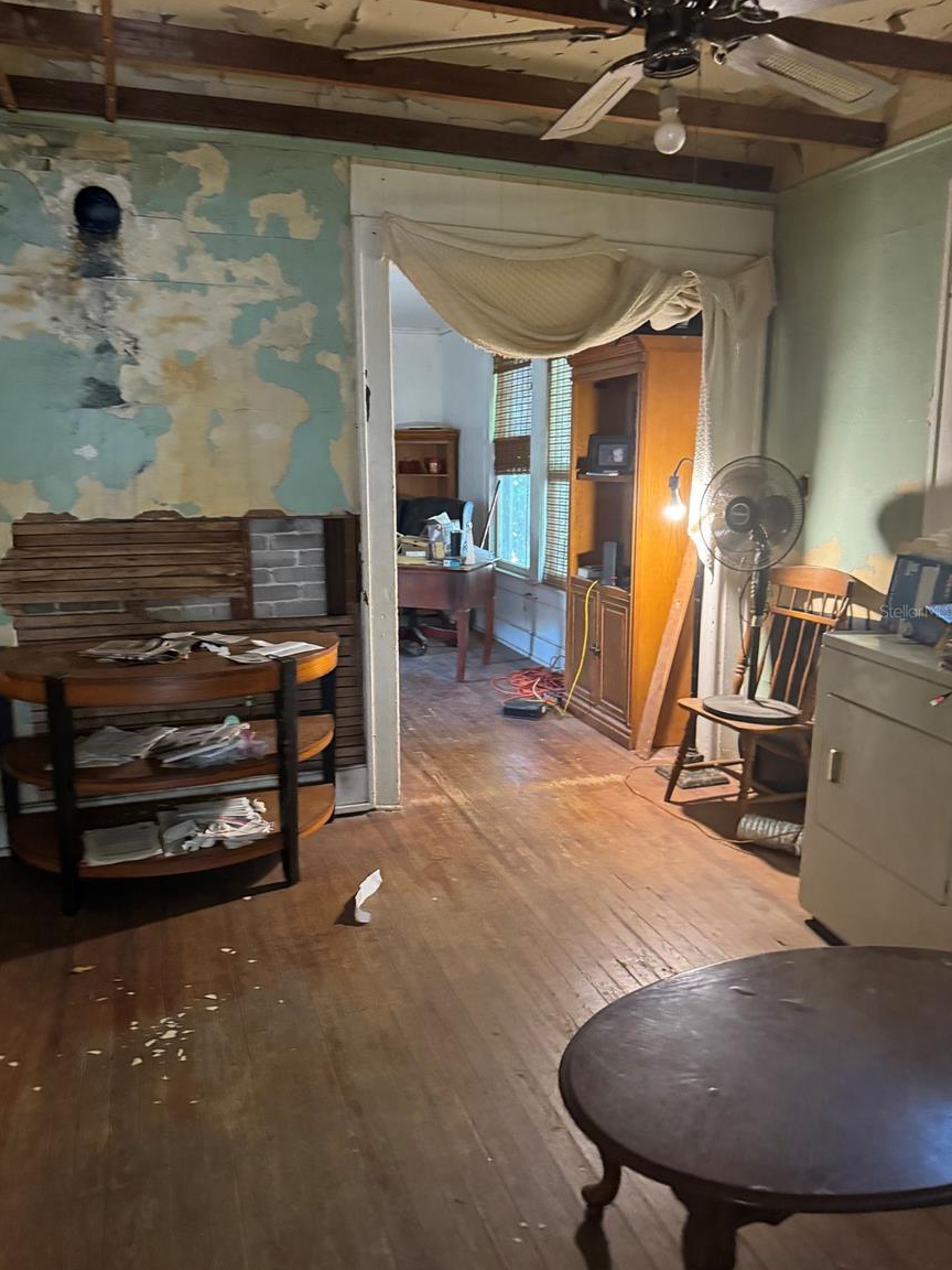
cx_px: 462
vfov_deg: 69.4
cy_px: 611
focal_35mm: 25
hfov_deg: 54.9
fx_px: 917
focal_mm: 6.76
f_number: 1.78
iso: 800
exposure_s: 1/40
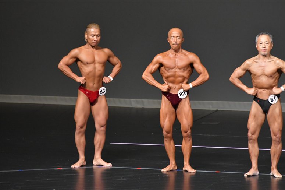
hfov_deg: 6.0
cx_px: 142
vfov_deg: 4.0
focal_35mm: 345
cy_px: 95
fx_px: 2730
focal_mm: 230
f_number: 5.6
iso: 5000
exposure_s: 1/400
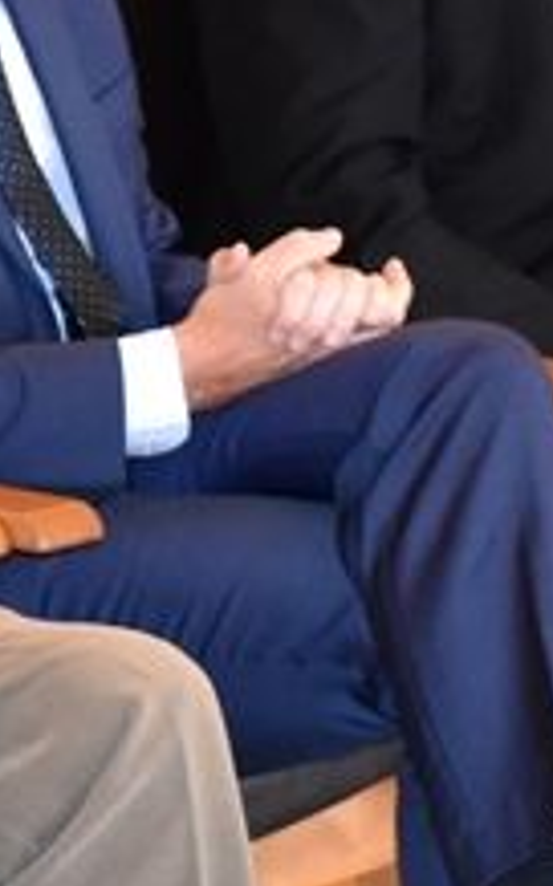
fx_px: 6070
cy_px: 274
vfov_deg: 8.3
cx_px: -923
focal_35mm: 251
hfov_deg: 5.0
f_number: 5.6
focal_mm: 35
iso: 2000
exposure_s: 1/60
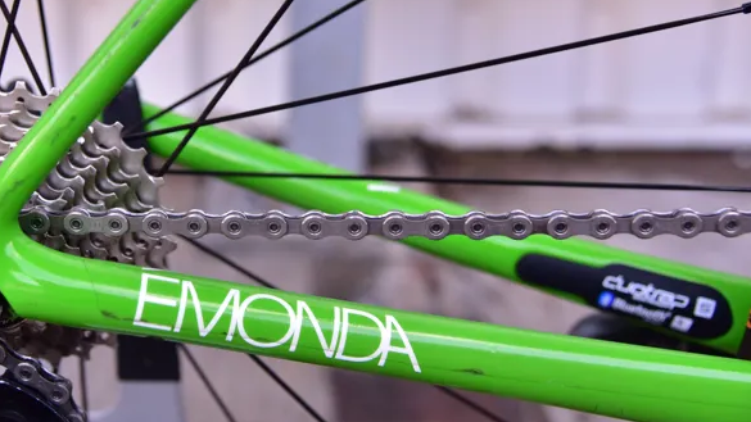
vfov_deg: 19.0
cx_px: 244
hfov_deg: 33.0
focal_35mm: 63
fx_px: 1254
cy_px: 100
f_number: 4
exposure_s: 1/250
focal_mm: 44
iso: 720
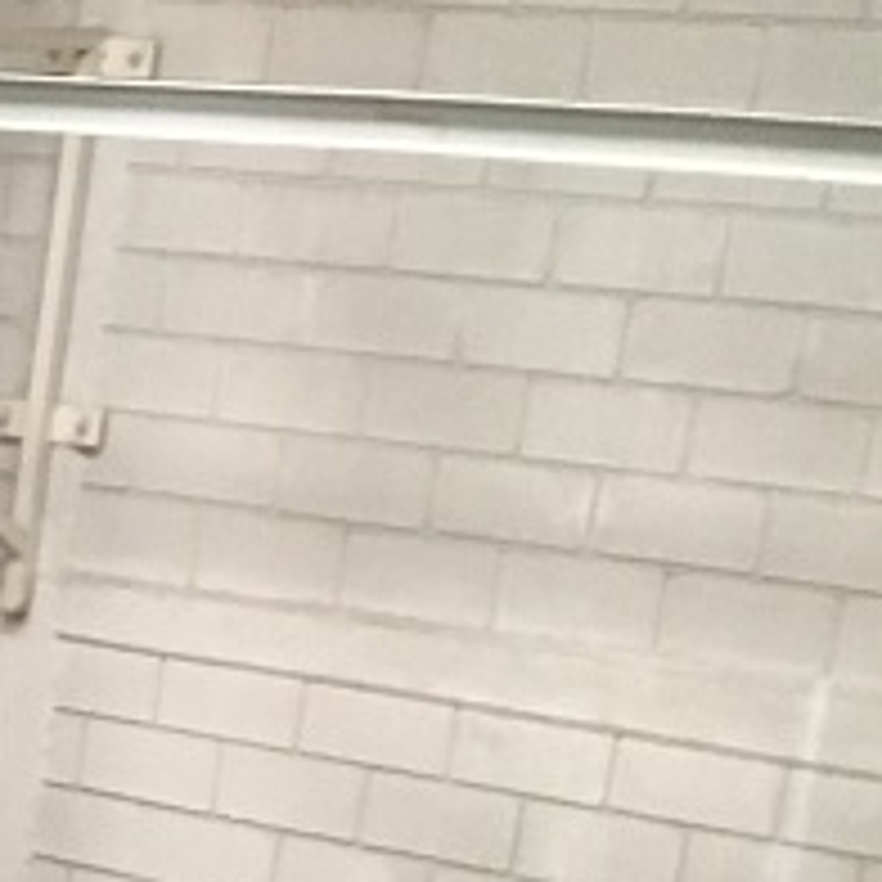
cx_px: -1166
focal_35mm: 134
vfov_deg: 12.5
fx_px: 3863
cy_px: 1264
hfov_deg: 11.1
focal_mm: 4.15
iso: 200
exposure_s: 1/17
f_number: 2.2
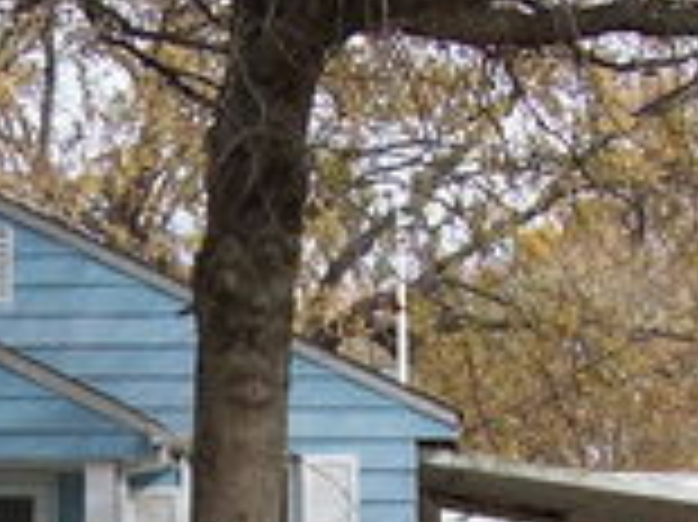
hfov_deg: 16.1
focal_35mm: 122
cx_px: 216
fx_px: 2458
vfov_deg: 11.9
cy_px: 626
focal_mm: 5.6
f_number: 2.8
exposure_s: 1/500
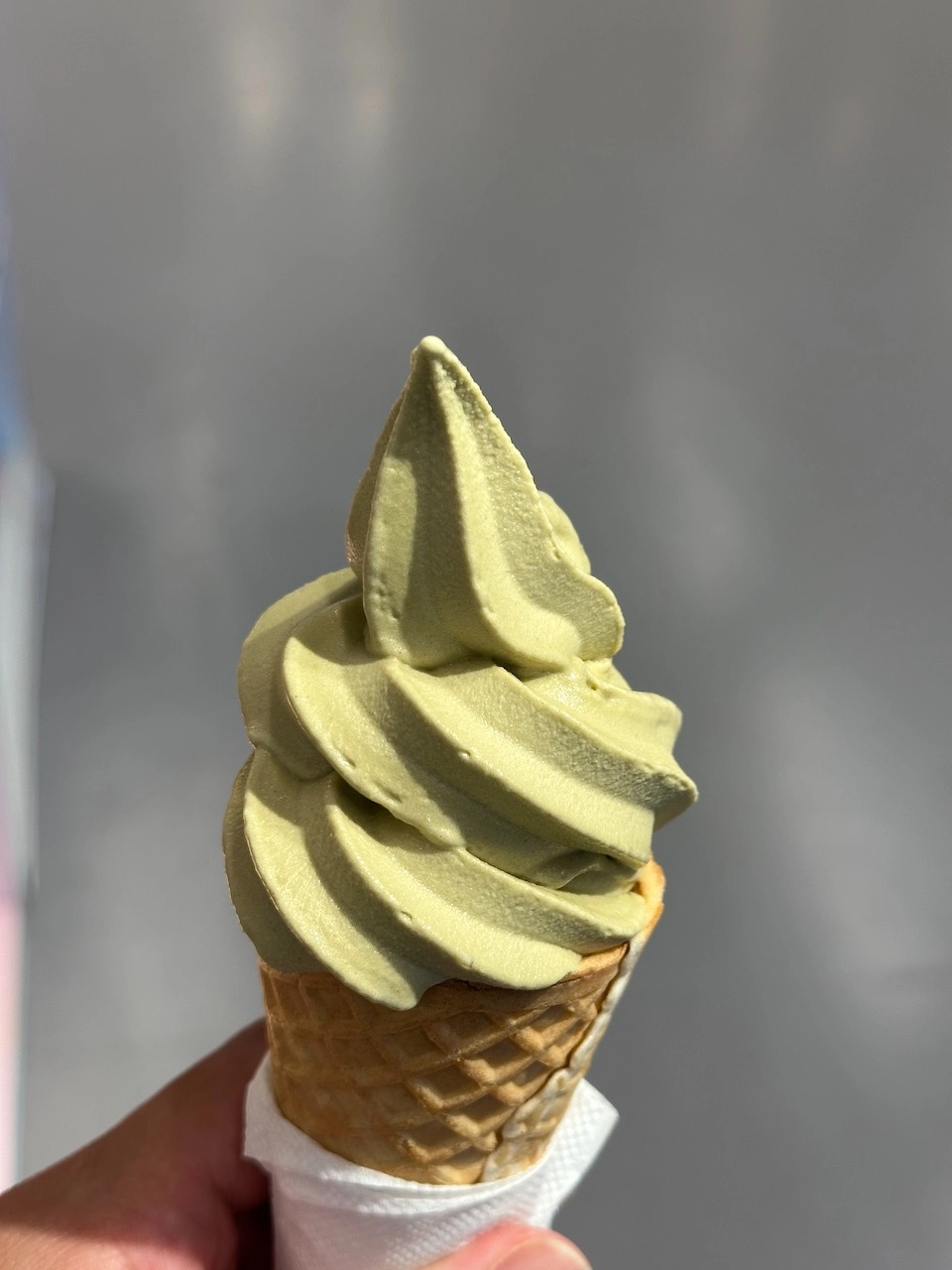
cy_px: 635
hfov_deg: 30.3
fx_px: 1760
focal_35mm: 48
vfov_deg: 39.7
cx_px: 476
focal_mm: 6.9
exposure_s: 1/60
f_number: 1.8
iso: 40
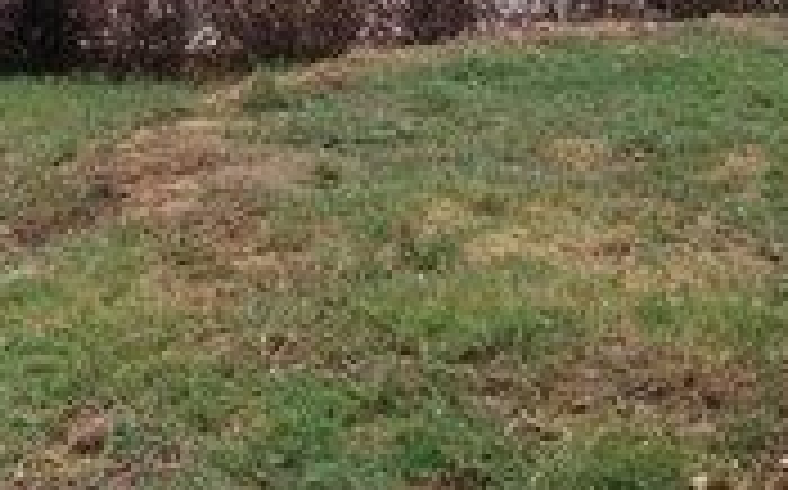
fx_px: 2339
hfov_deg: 18.0
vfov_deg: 11.5
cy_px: -249
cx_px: -216
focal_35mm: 109
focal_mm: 6
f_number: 4.8
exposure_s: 1/800
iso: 80
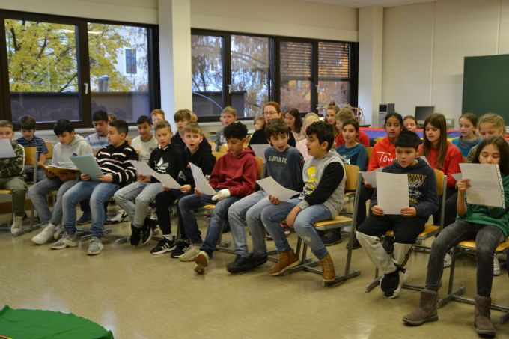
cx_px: 254
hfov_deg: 46.4
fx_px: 594
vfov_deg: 31.9
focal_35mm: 42
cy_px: 170
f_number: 4
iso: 560
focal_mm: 28
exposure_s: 1/60
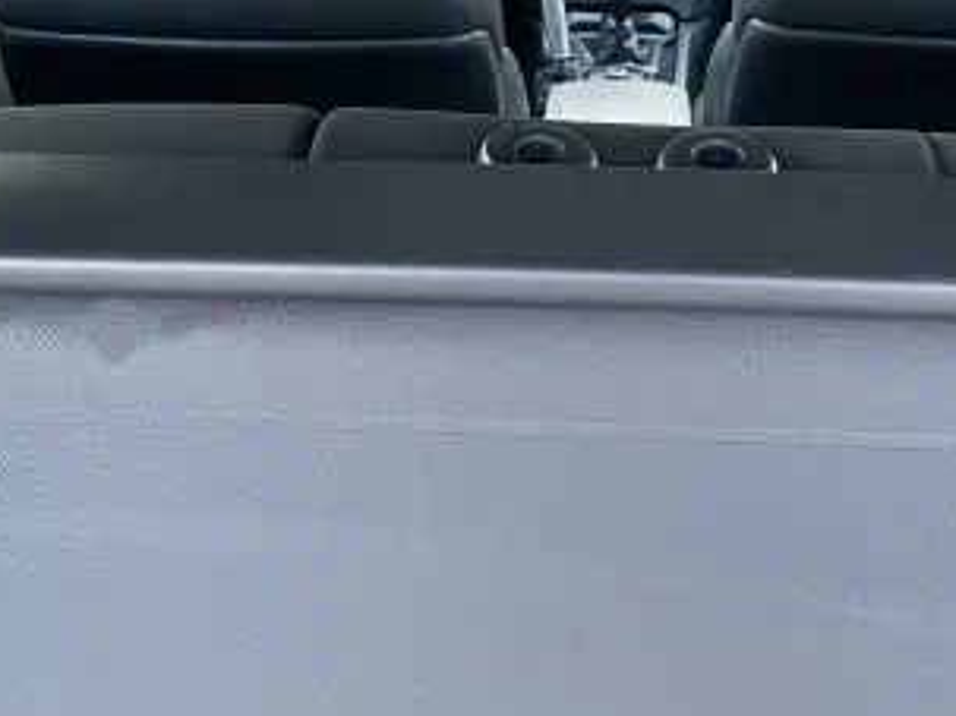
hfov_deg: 34.9
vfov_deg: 25.2
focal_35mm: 55
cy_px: -3
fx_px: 1518
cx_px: 514
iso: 250
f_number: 1.6
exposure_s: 1/60
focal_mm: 4.2
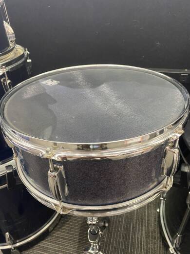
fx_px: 190
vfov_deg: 67.3
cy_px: 127
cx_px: 95
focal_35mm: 26
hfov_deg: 53.1
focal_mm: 4.25
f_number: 1.8
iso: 400
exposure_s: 1/60
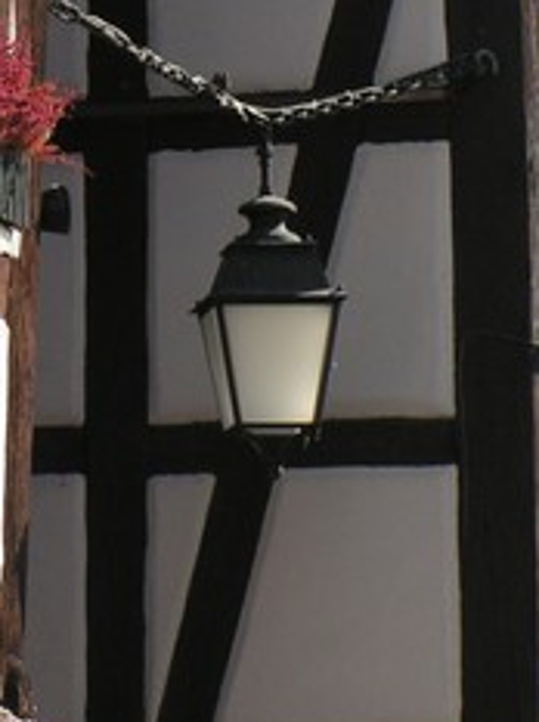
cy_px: -76
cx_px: -161
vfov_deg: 5.2
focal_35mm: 377
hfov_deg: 3.9
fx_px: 7849
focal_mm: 21.9
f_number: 5
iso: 50
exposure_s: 1/200
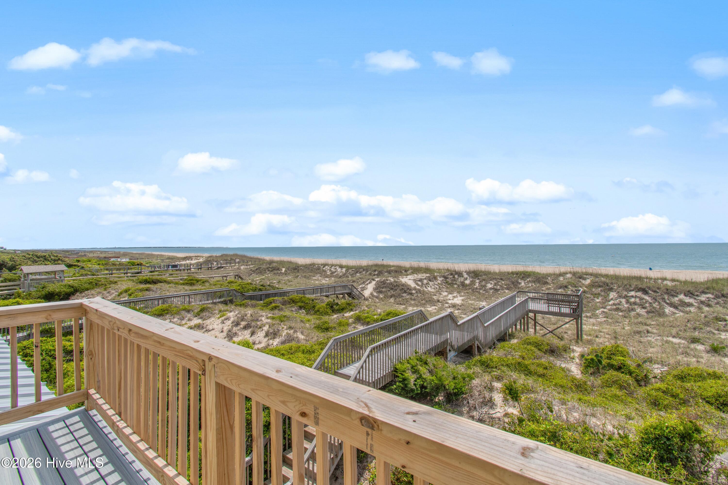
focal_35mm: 15
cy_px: 242
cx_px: 364
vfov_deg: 77.3
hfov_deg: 100.4
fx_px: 303
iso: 100
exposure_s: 1/320
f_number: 9
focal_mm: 10
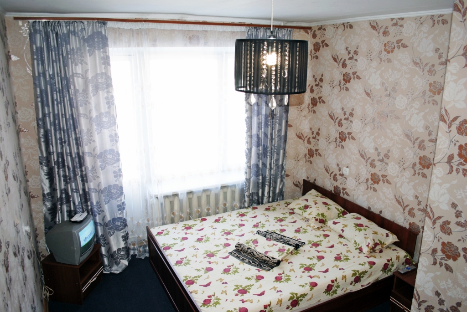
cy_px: 156
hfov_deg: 67.3
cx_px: 234
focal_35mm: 27
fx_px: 351
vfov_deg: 48.0
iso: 200
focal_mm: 18
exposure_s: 1/100
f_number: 3.5
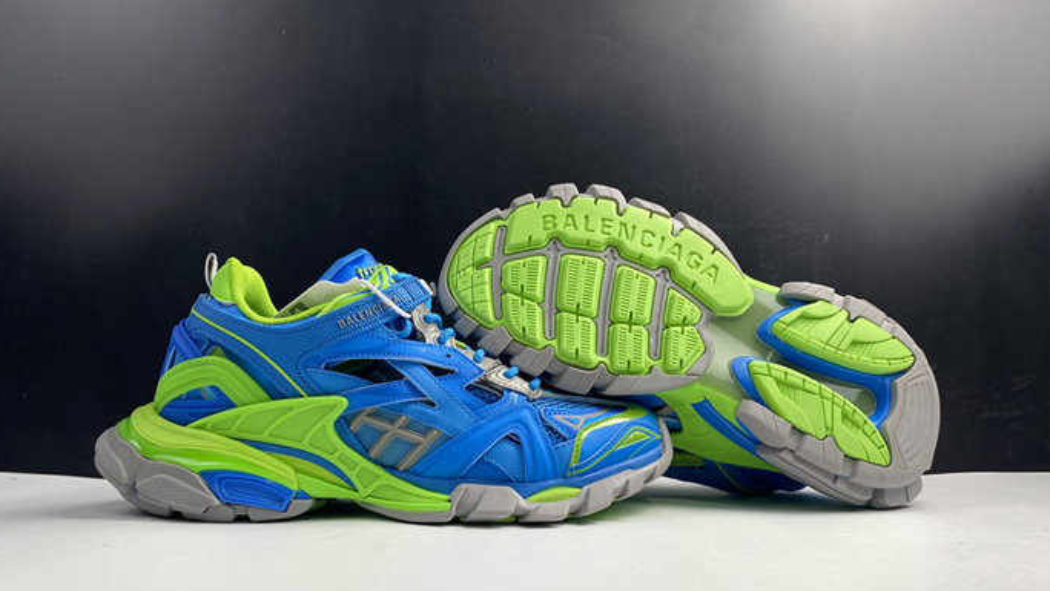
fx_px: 808
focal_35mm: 29
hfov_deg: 66.1
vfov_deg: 39.8
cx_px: 517
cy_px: 388
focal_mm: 4.25
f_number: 1.8
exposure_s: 1/100
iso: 50
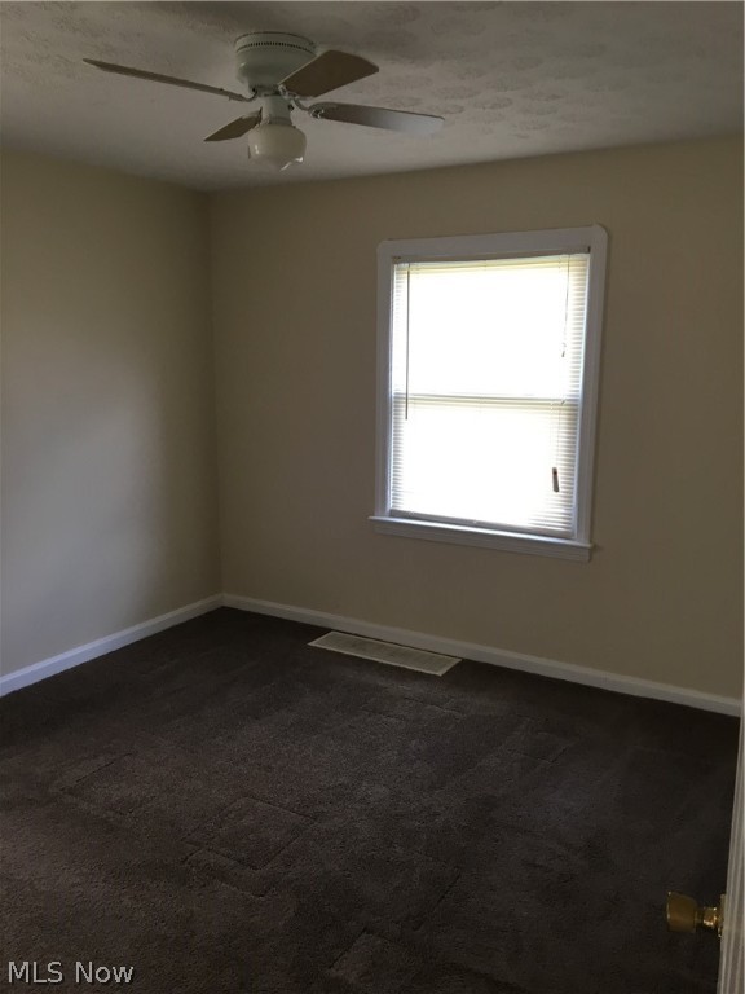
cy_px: 497
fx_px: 832
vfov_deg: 61.7
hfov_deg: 48.2
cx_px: 372
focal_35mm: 29
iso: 50
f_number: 2.2
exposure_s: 1/30
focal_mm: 4.15
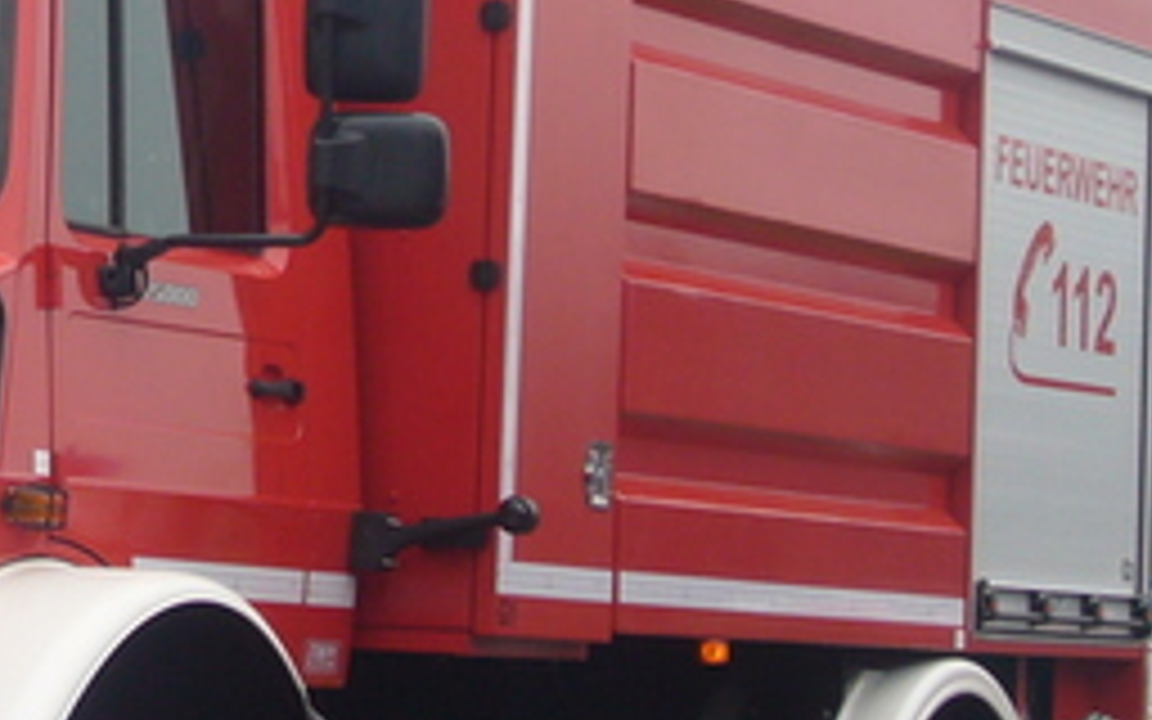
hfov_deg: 9.8
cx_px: -333
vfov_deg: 6.3
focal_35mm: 209
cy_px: 292
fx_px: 6562
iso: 80
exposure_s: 1/100
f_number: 4.1
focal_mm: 10.3
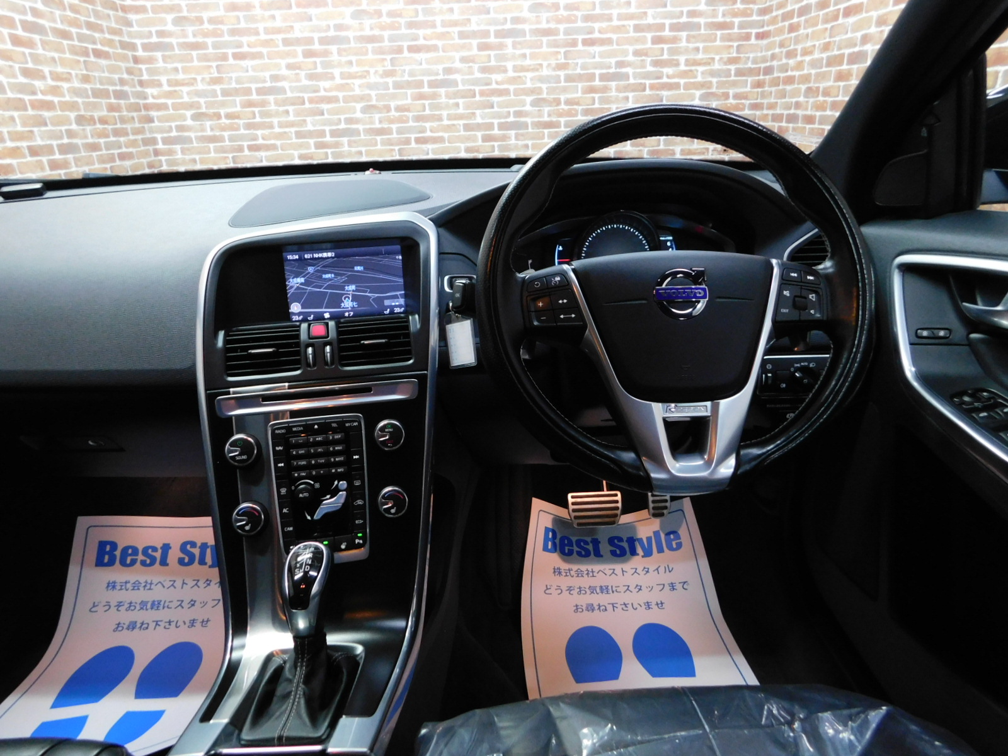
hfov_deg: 73.9
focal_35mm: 23
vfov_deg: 58.9
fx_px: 670
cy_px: 378
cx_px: 504
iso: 400
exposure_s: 1/15
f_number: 3
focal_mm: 4
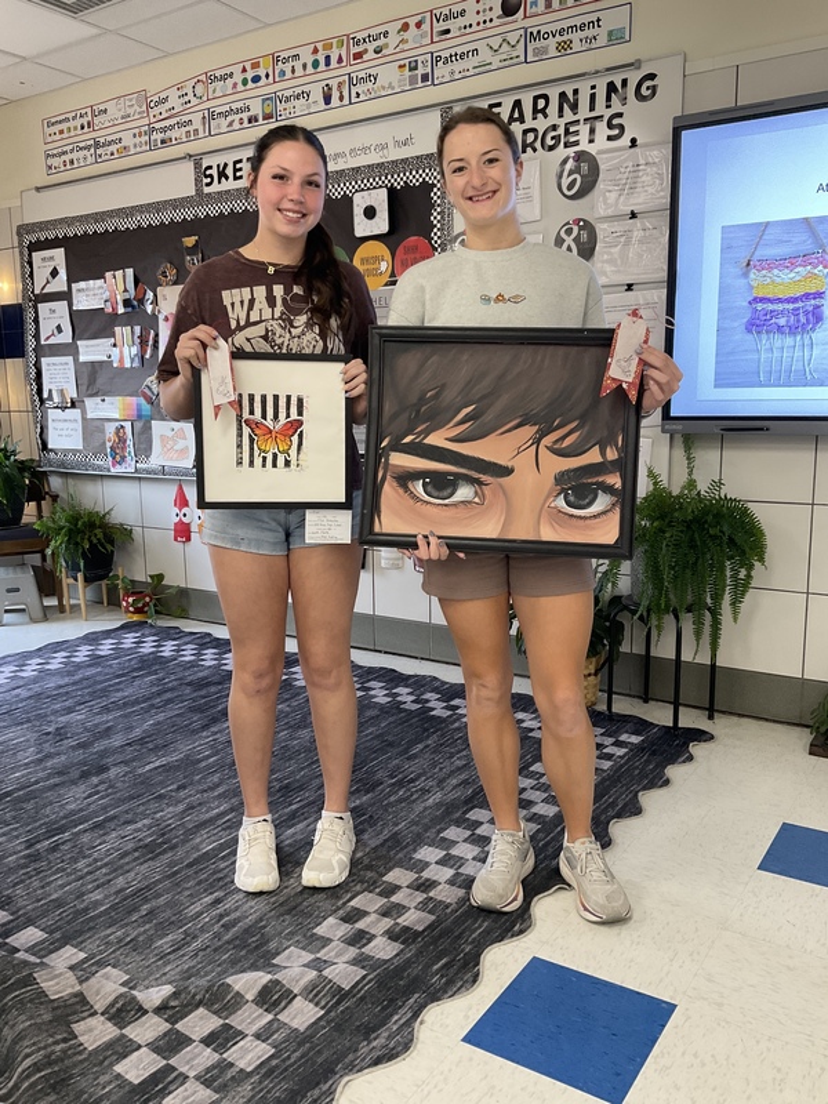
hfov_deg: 48.2
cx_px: 414
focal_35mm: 29
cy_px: 552
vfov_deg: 61.7
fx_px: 925
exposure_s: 1/60
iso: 100
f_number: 1.8
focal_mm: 3
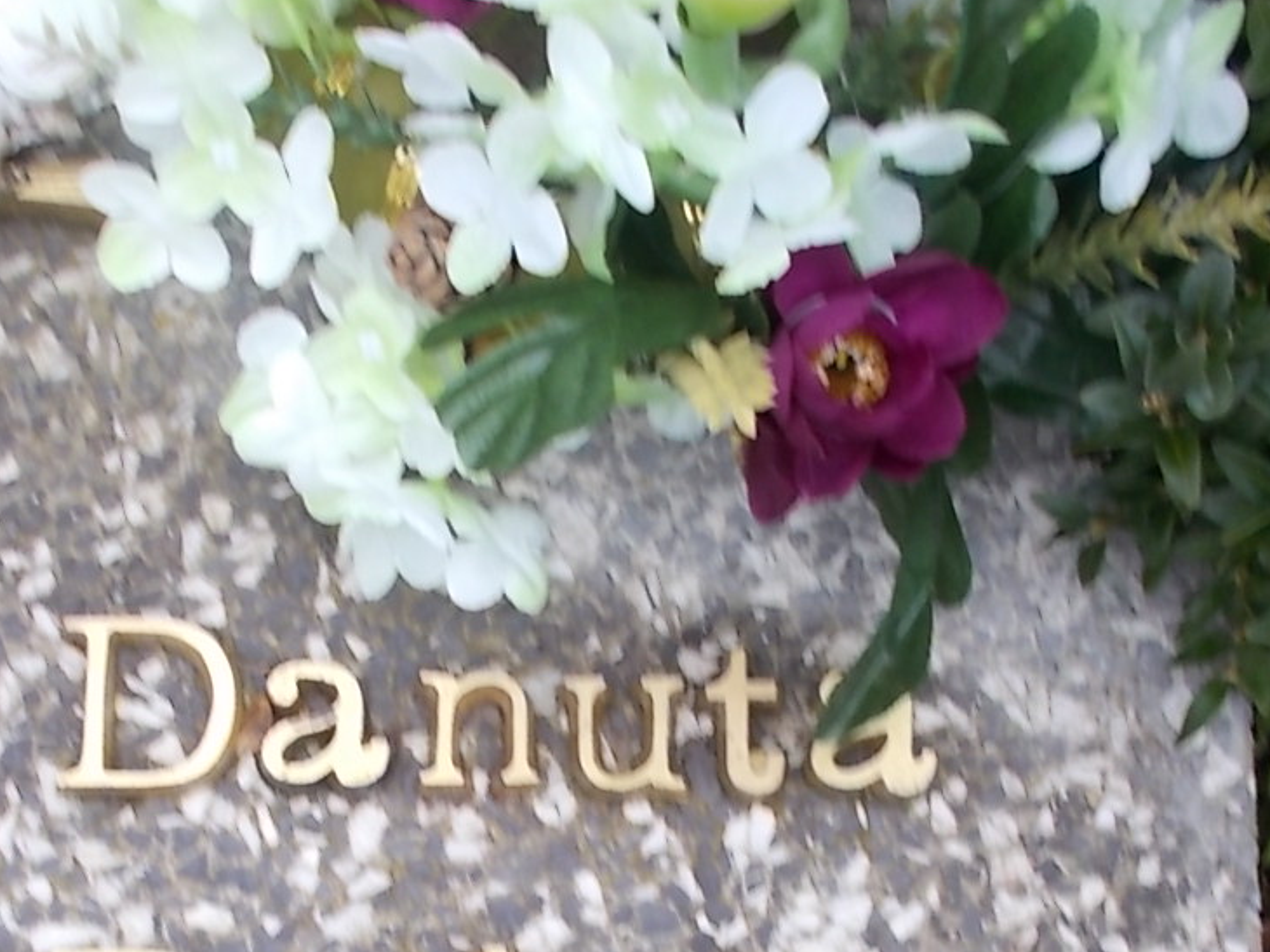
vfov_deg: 24.3
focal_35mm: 57
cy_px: 983
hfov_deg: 33.7
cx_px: 494
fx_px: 2091
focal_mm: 4.6
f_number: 3.2
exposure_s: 1/30
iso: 80
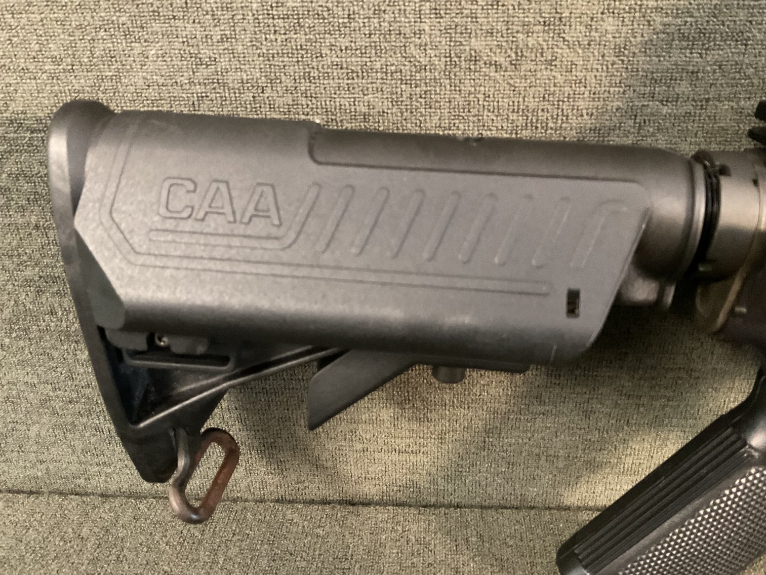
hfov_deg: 61.7
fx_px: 642
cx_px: 383
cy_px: 288
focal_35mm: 29
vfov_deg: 48.2
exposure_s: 1/24
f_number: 1.8
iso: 500
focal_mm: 3
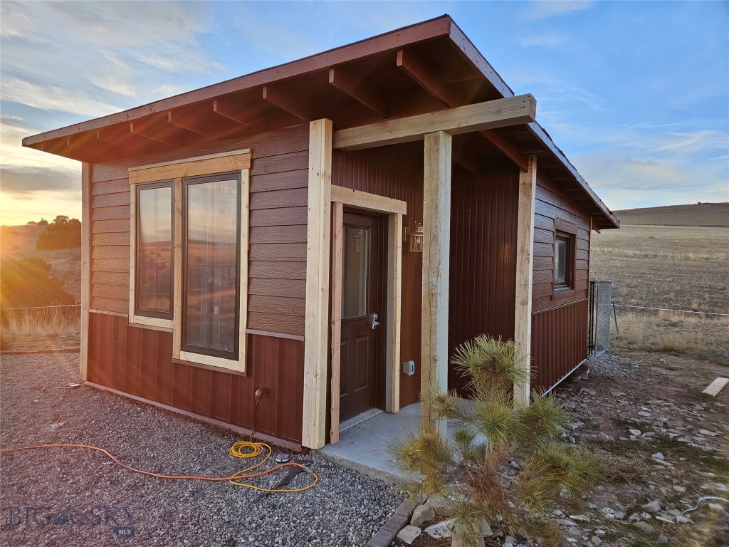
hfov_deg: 73.9
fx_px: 484
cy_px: 274
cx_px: 364
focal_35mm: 23
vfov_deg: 58.9
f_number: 1.8
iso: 32
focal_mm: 5.4
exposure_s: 1/251
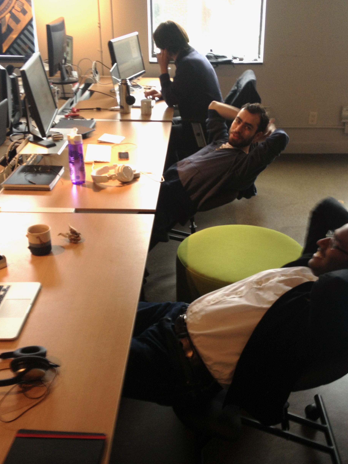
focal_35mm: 47
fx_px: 630
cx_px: 203
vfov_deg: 40.4
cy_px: 232
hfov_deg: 30.8
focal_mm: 4.28
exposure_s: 1/20
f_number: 2.4
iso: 64
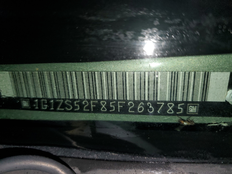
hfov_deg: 67.3
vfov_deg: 53.1
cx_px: 116
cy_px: 87
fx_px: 174
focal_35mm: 26
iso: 50
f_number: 1.5
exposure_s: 1/1250
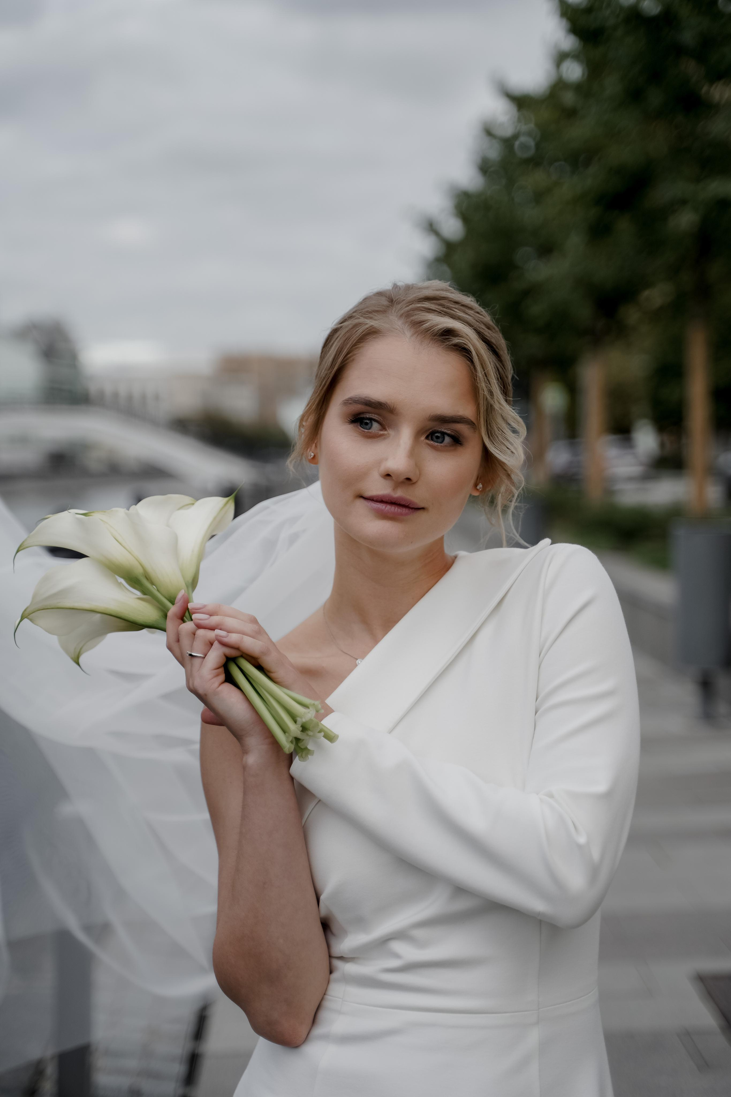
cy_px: 548
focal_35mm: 61
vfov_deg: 32.9
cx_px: 366
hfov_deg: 22.3
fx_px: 1858
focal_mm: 61
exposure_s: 1/640
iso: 125
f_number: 2.8
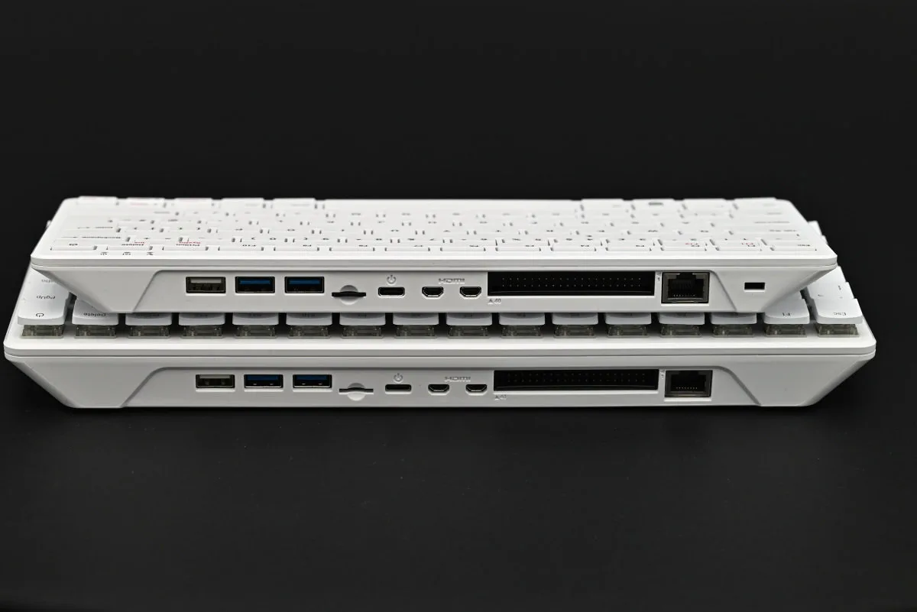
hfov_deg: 19.4
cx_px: 458
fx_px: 2675
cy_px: 306
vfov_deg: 13.1
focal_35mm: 105
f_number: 8
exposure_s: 1/200
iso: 800
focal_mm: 105
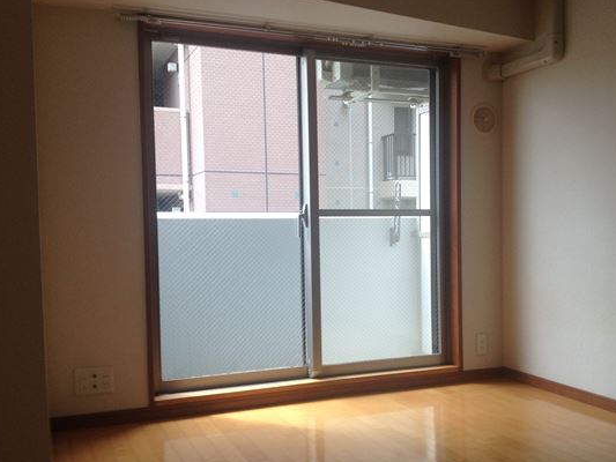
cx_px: 354
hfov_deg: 44.7
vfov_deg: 34.3
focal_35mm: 42
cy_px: 254
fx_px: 748
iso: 64
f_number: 2.4
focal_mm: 4.28
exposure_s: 1/120
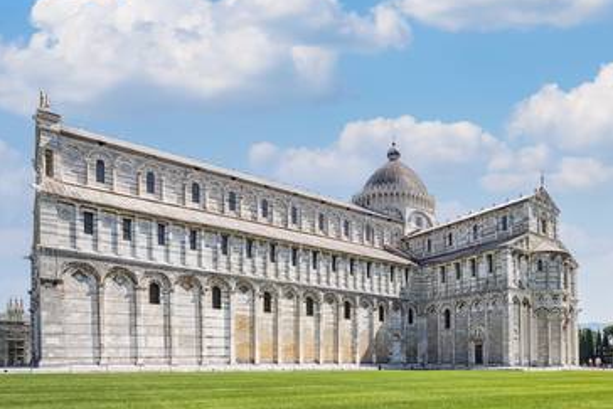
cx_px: 376
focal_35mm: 21
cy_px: 232
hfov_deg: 80.0
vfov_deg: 59.3
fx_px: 358
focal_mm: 17
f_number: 5.6
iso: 64
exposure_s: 1/125
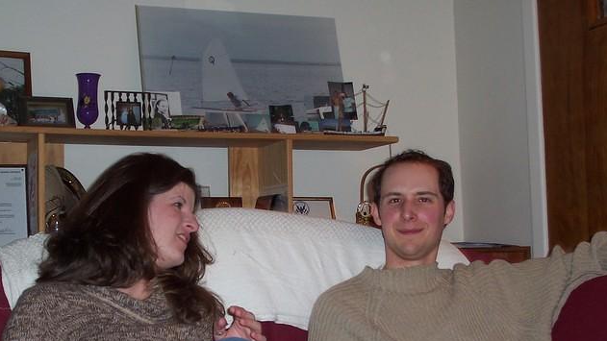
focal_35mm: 63
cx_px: 304
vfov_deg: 19.1
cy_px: 215
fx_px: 1014
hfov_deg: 33.3
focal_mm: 8.6
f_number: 3.4
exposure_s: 1/60
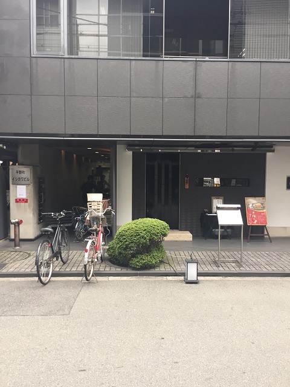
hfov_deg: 48.2
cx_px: 145
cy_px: 194
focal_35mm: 29
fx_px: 324
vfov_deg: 61.7
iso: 32
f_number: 2.2
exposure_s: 1/40
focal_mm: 4.15
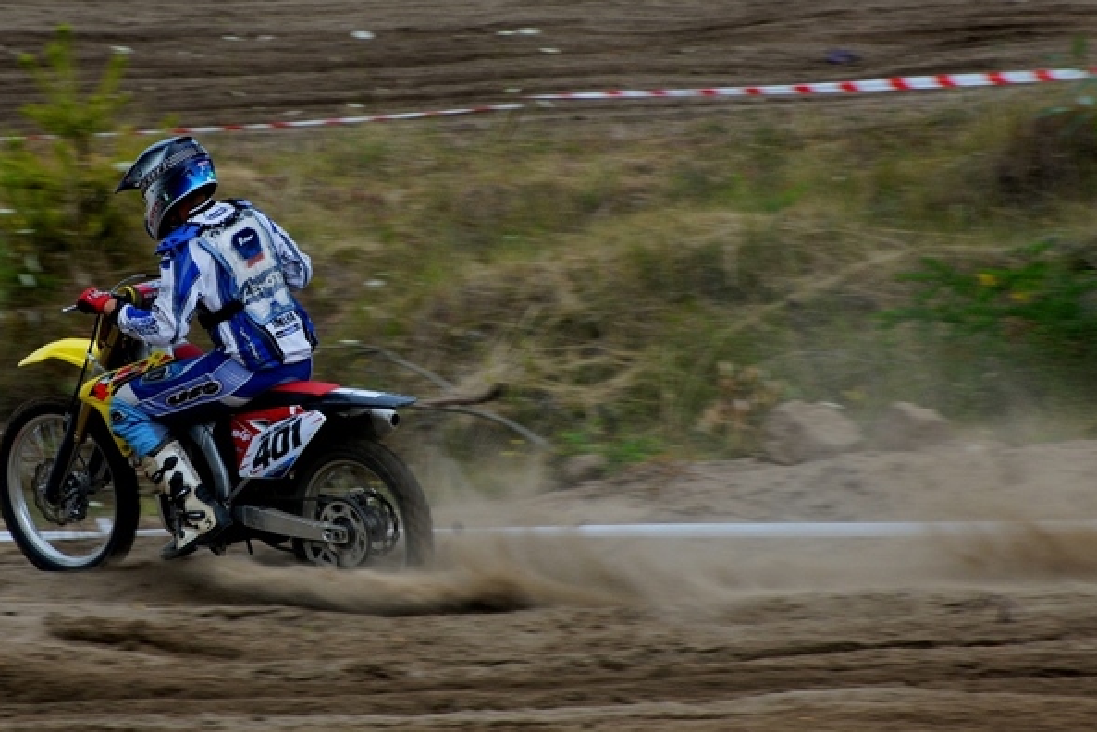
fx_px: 10944
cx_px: 555
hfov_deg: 5.7
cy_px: 335
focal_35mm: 359
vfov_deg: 3.8
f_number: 14
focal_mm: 300
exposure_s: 1/250
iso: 100
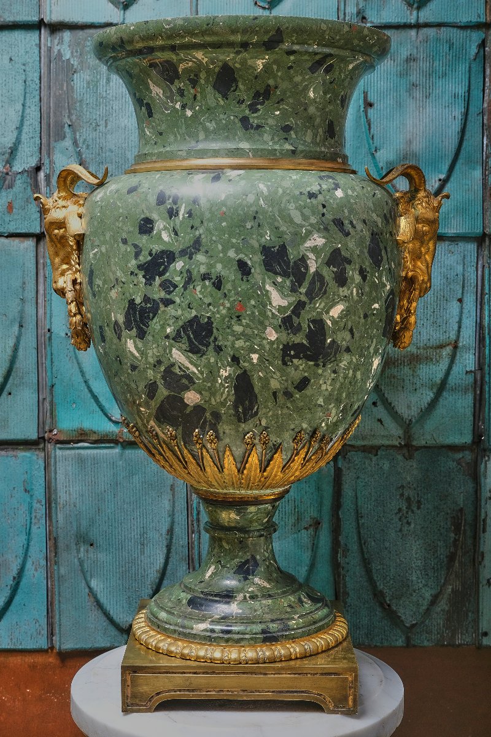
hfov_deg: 24.2
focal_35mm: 56
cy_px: 368
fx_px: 1146
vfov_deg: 35.6
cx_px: 246
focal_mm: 37.6
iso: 800
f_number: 7.1
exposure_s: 1/250
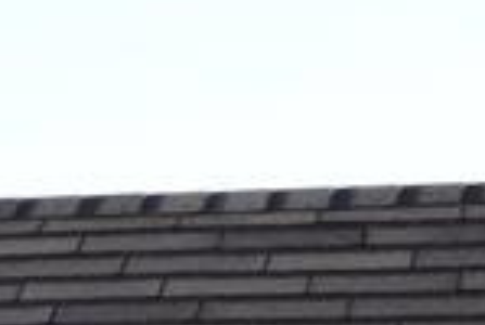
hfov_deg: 7.9
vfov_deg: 5.5
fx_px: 3192
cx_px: -791
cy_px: 918
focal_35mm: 236
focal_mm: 23
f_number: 10
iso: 400
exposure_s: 1/200
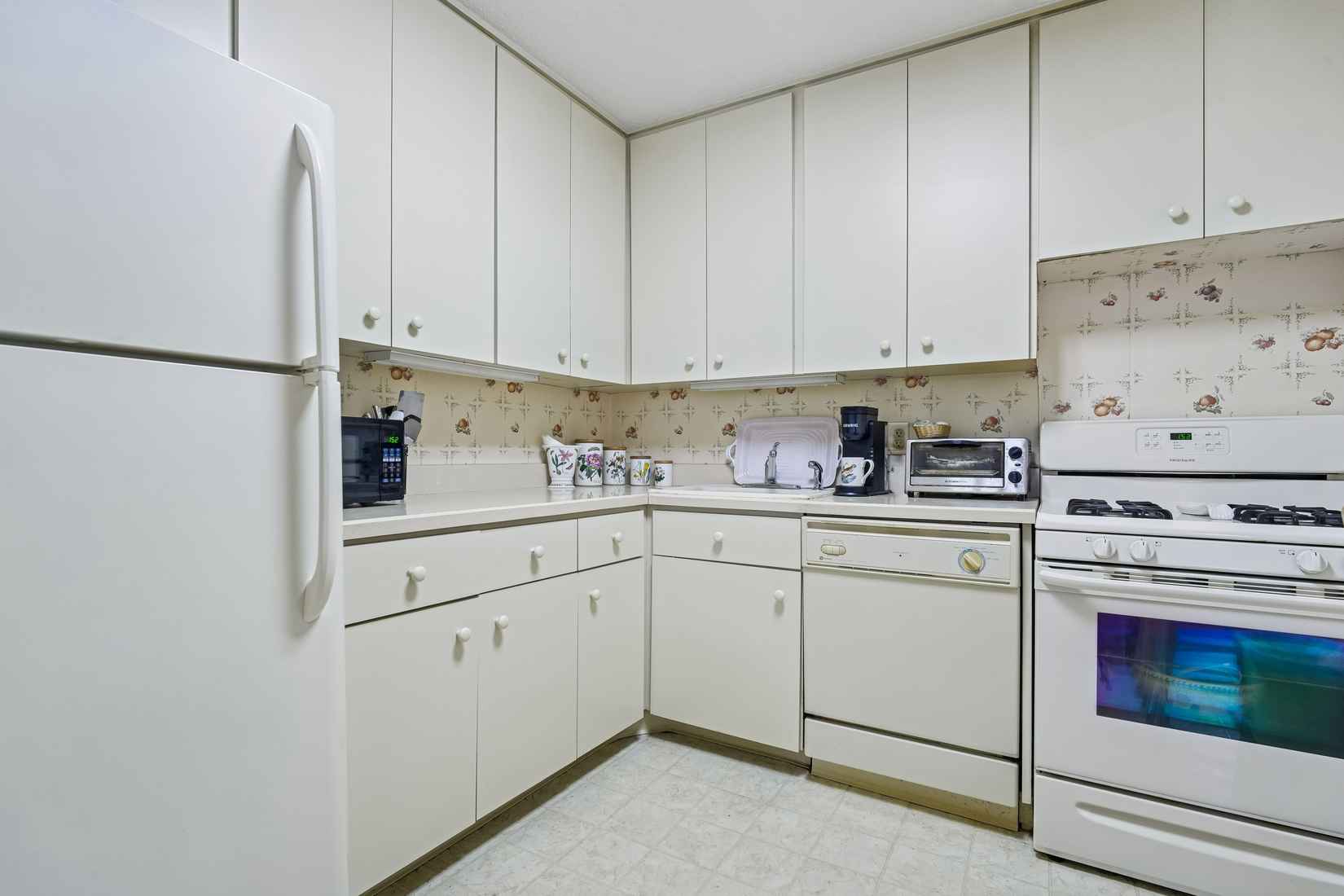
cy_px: 448
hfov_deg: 96.7
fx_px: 597
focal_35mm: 16
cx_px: 672
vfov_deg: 73.7
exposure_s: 1/4
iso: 400
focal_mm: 16
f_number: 8
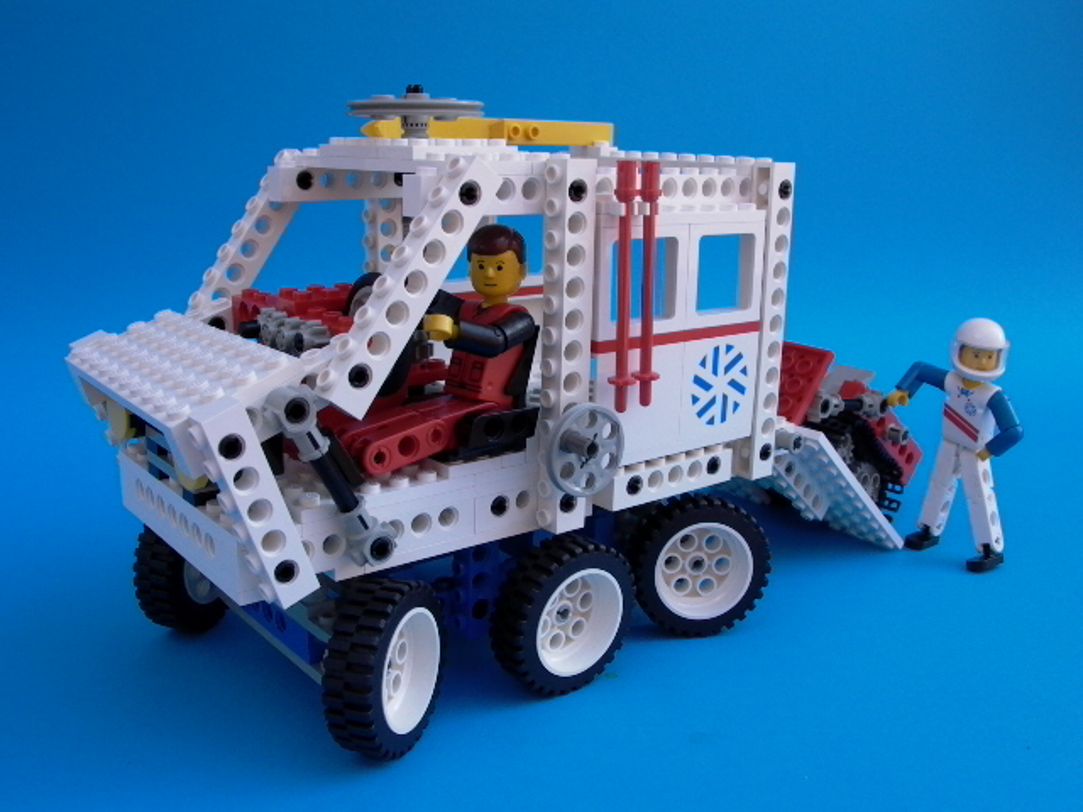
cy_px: 406
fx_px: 1032
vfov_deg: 42.9
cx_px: 542
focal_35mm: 33
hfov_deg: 55.4
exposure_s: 1/356
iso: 100
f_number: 4.03
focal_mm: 7.13
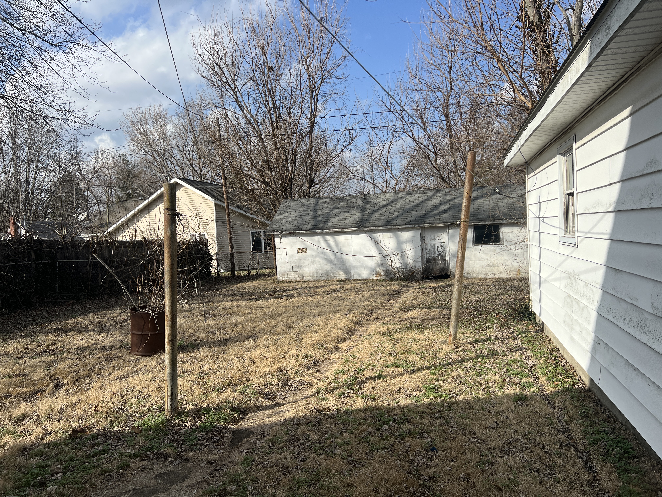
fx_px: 497
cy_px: 248
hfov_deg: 67.3
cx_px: 331
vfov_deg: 53.1
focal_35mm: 26
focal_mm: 5.7
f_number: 1.5
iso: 50
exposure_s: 1/4444
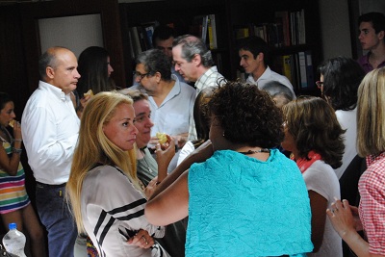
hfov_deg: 24.6
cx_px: 192
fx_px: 883
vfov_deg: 16.6
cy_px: 128
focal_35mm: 82
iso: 1600
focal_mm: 55
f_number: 5.6
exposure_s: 1/20
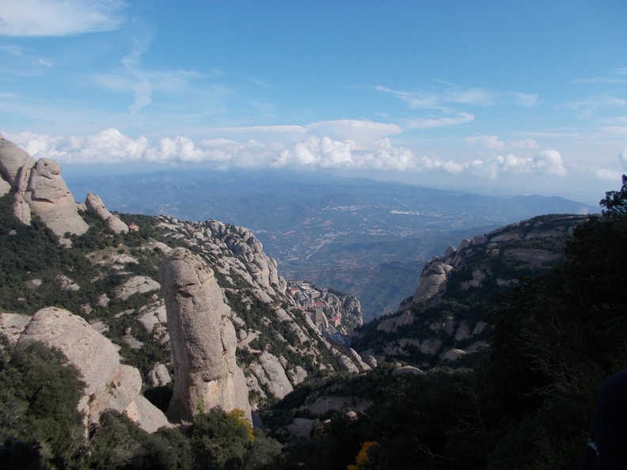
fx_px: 471
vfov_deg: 53.1
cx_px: 314
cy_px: 235
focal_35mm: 26
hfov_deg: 67.3
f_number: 8
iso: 80
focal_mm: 4.6
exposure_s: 1/250
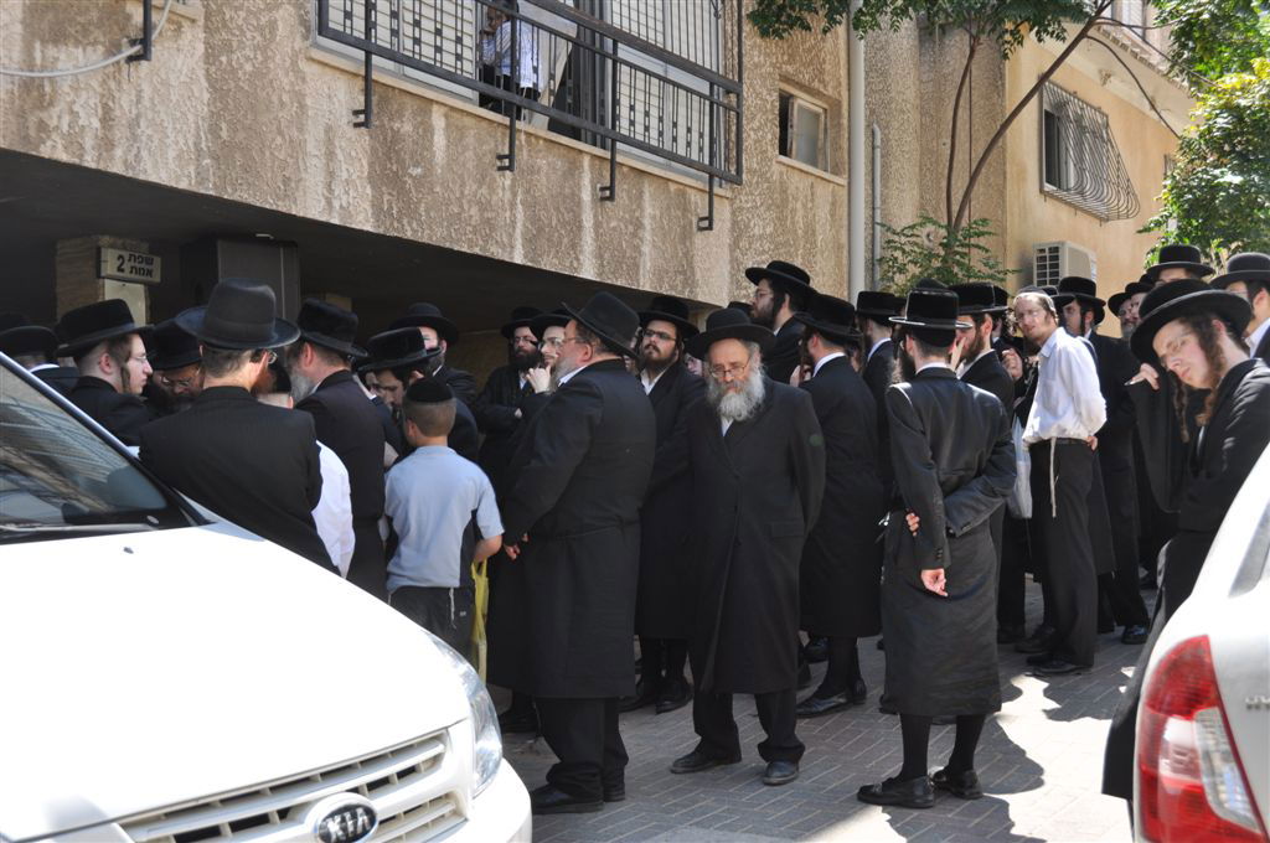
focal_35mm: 48
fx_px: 1691
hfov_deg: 41.2
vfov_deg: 28.0
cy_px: 422
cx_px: 635
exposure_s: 1/250
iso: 200
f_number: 8
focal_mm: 32
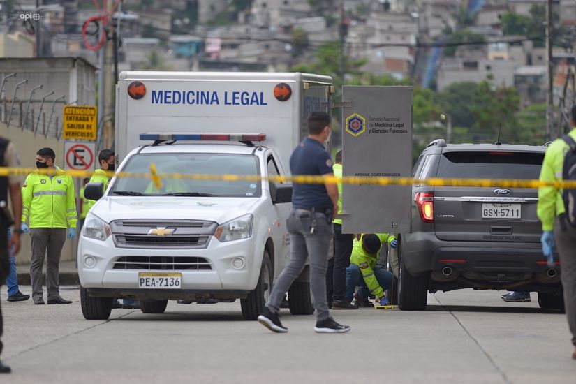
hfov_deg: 6.9
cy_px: 192
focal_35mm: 300
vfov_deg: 4.6
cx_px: 288
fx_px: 4800
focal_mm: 300
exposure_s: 1/640
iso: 250
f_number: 4
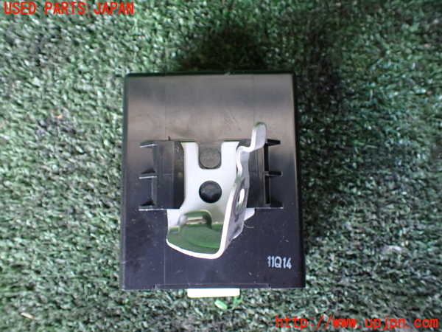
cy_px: 166
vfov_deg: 46.8
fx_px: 383
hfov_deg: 60.0
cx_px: 221
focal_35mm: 30
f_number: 2.3
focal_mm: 5.4
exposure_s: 1/30
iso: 800
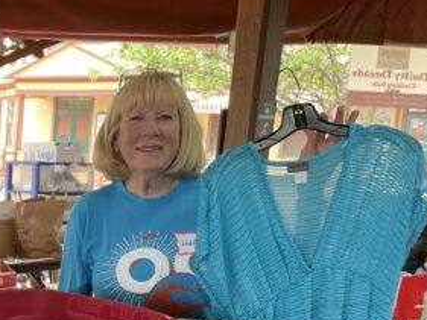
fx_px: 876
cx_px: -97
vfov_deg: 19.9
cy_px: 340
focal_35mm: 71
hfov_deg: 24.6
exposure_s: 1/121
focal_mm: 4.2
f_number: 1.6
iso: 32
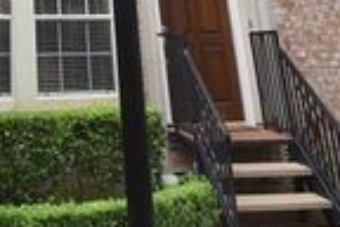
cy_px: -149
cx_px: 0
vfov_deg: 20.5
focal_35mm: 52
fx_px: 491
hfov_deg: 34.7
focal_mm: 10
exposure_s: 1/200
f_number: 7.1
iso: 200
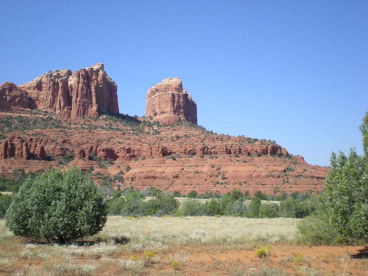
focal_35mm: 44
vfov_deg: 32.9
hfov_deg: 42.9
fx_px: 468
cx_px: 184
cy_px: 138
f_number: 4.9
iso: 50
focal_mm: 7.4
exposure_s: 1/264
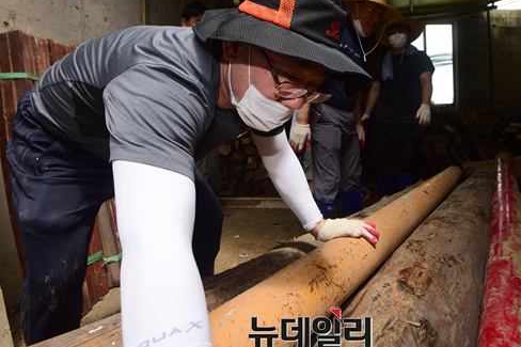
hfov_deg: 80.4
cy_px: 147
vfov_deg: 59.2
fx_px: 304
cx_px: 307
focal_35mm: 21
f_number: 6.3
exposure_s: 1/200
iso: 250
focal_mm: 16
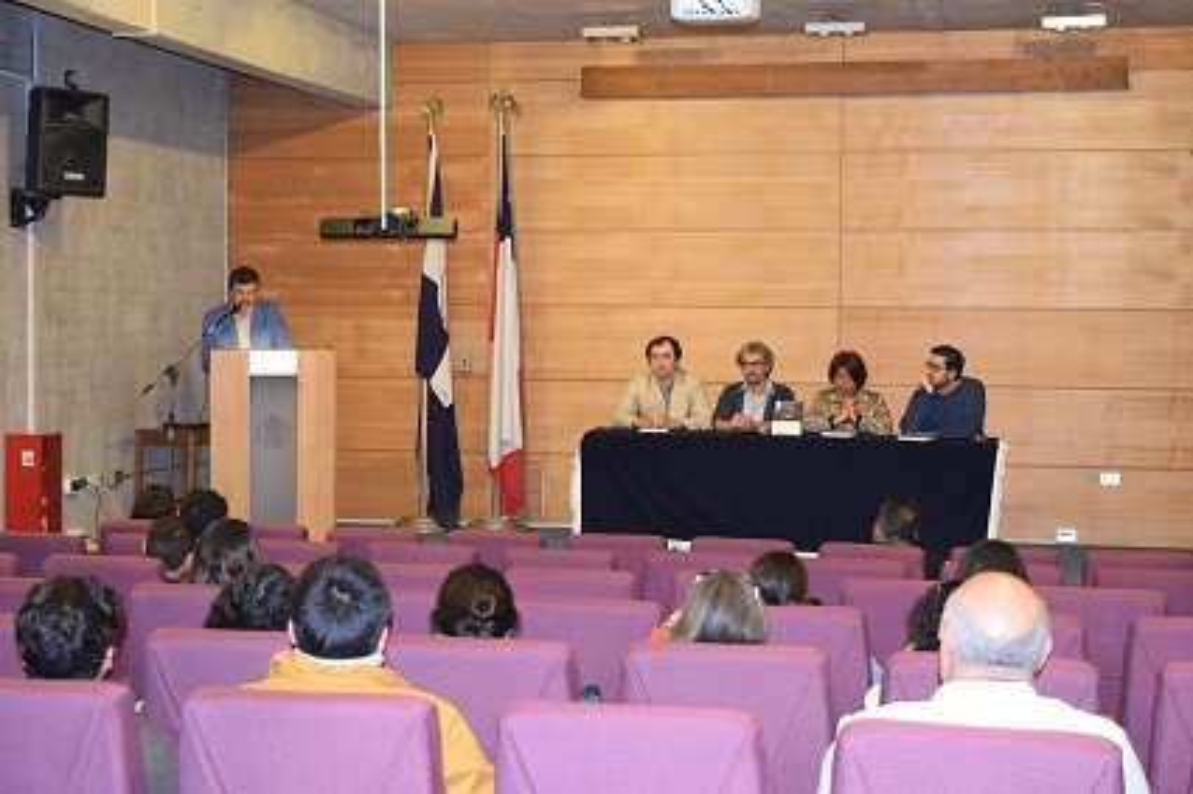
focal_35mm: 60
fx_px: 1987
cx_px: 596
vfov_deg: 22.6
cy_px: 397
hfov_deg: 33.4
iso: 2200
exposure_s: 1/60
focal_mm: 40
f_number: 4.8
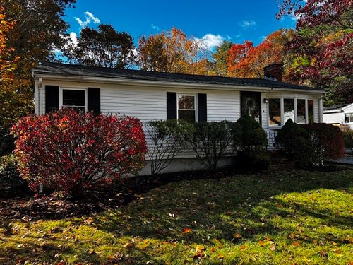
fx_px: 265
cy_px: 132
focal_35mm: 26
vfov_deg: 53.1
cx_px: 176
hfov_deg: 67.3
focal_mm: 5.96
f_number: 1.6
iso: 50
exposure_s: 1/490
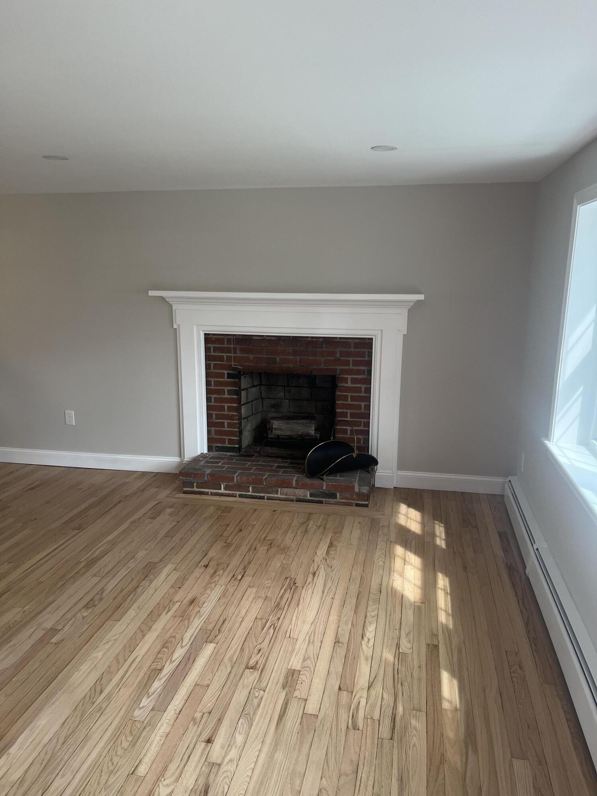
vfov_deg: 67.3
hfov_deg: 53.1
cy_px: 398
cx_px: 298
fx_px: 598
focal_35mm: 26
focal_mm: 5.1
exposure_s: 1/120
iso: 80
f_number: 1.6
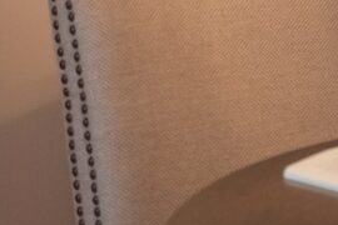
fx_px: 2364
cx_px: 462
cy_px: -206
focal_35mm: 252
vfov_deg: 5.4
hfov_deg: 8.1
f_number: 2.8
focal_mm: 61.2
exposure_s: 1/80
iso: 2000
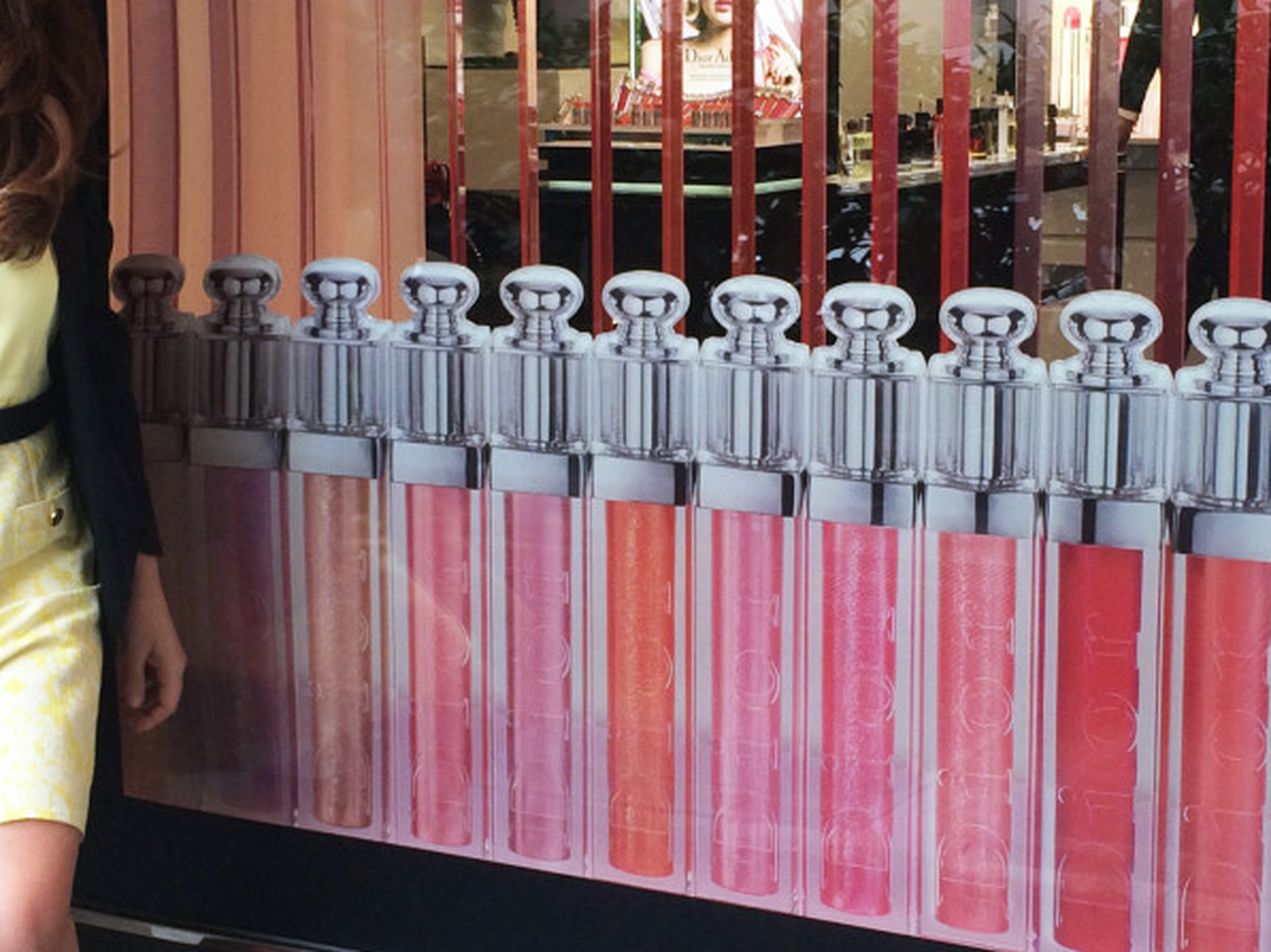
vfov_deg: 21.0
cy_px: 539
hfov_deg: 27.8
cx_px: 713
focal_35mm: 70
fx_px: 2569
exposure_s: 1/100
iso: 50
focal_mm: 4.15
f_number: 2.2
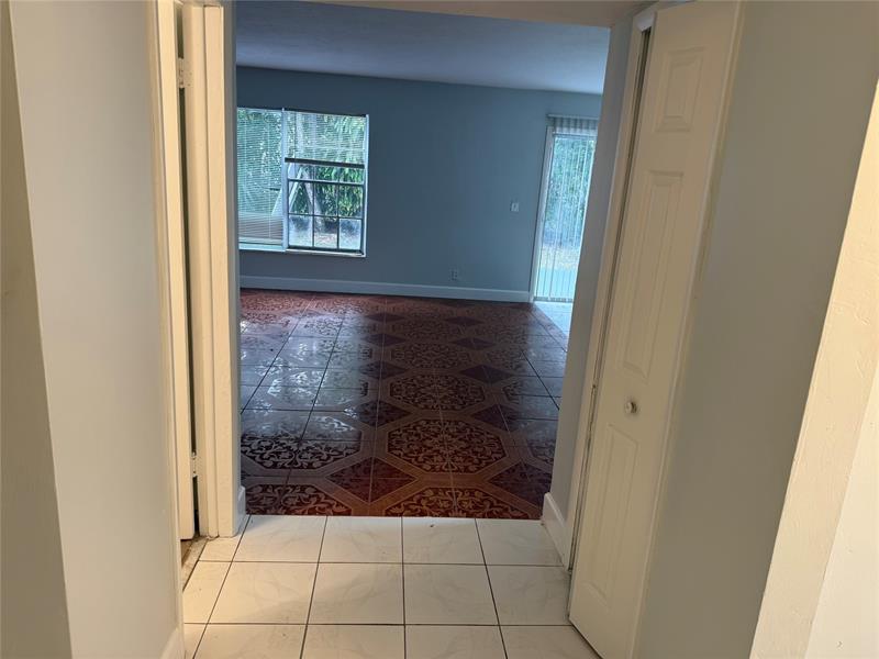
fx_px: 609
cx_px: 440
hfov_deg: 71.6
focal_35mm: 24
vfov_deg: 56.8
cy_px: 330
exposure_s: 1/60
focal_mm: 6.76
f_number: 1.78
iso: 125
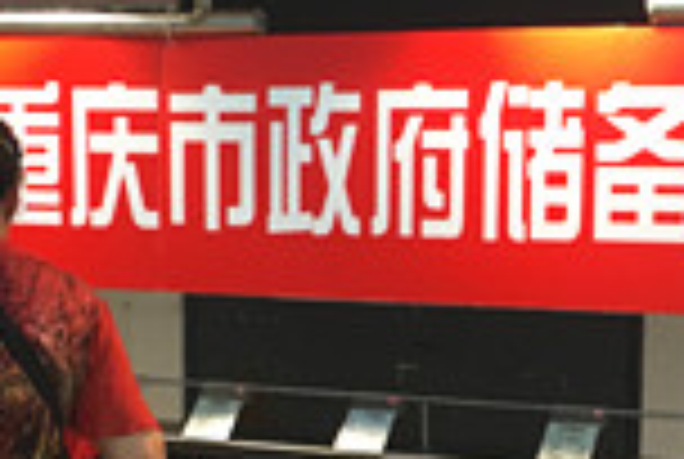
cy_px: 497
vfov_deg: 13.6
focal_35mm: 99
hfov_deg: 20.4
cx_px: 540
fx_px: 1885
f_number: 2.2
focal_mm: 4.15
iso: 64
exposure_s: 1/33
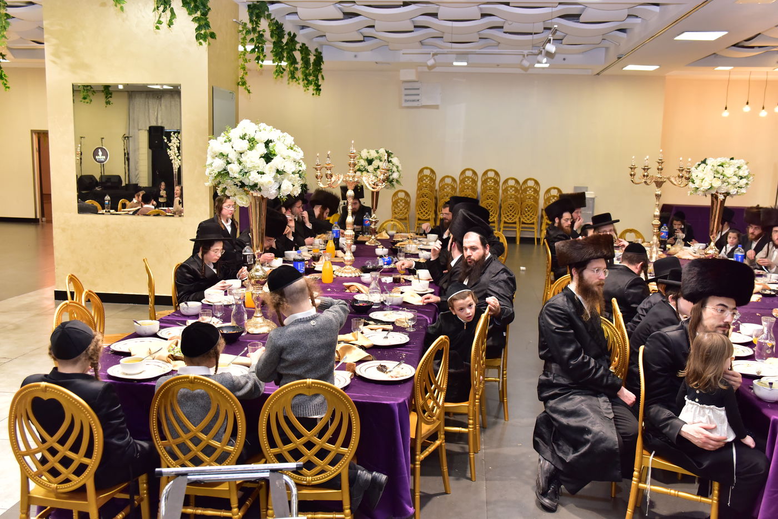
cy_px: 260
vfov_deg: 41.1
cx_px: 389
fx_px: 691
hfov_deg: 58.7
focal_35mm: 32
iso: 1600
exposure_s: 1/250
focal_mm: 32
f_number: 4
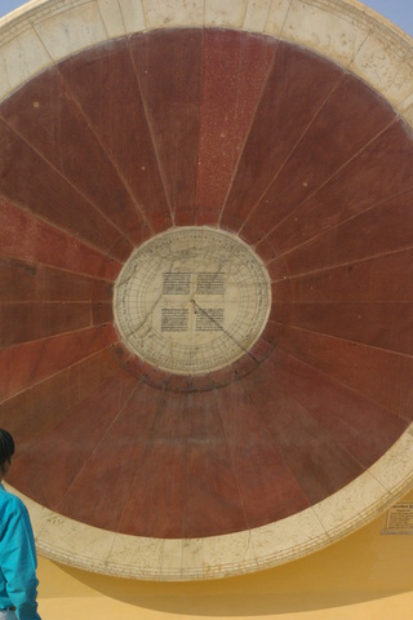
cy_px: 310
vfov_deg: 24.6
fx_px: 1420
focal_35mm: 82
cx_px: 206
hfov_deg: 16.6
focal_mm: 55
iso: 800
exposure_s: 1/350
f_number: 9.5
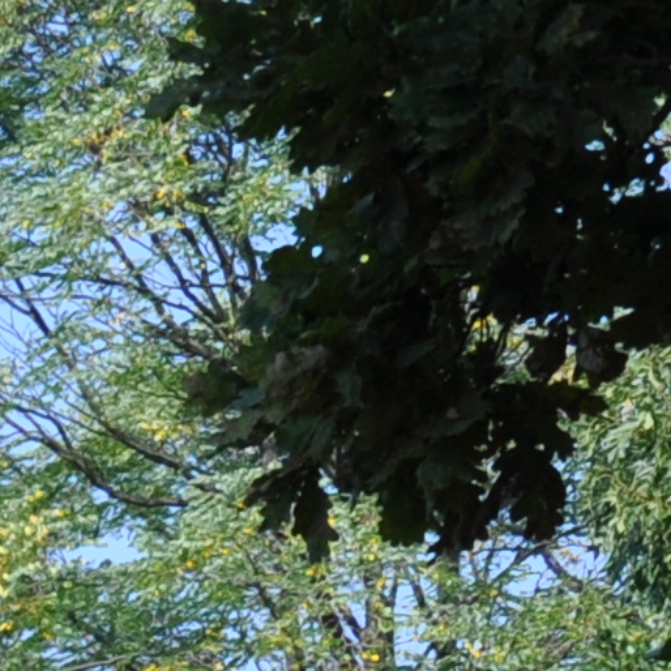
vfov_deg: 4.6
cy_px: 1762
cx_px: -1973
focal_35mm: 372
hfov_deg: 4.4
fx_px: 8148
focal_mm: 35
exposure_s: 1/320
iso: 200
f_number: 9
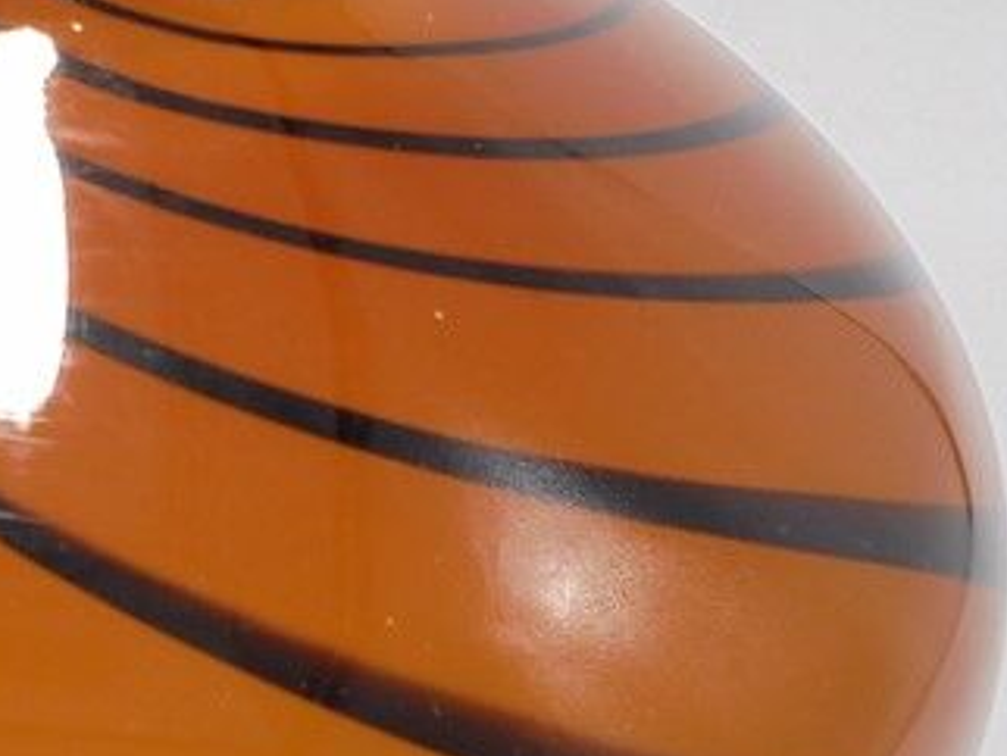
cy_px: 442
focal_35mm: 95
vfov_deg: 15.6
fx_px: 2766
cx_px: -9
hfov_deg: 20.0
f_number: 4
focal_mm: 6.1
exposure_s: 1/40
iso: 100
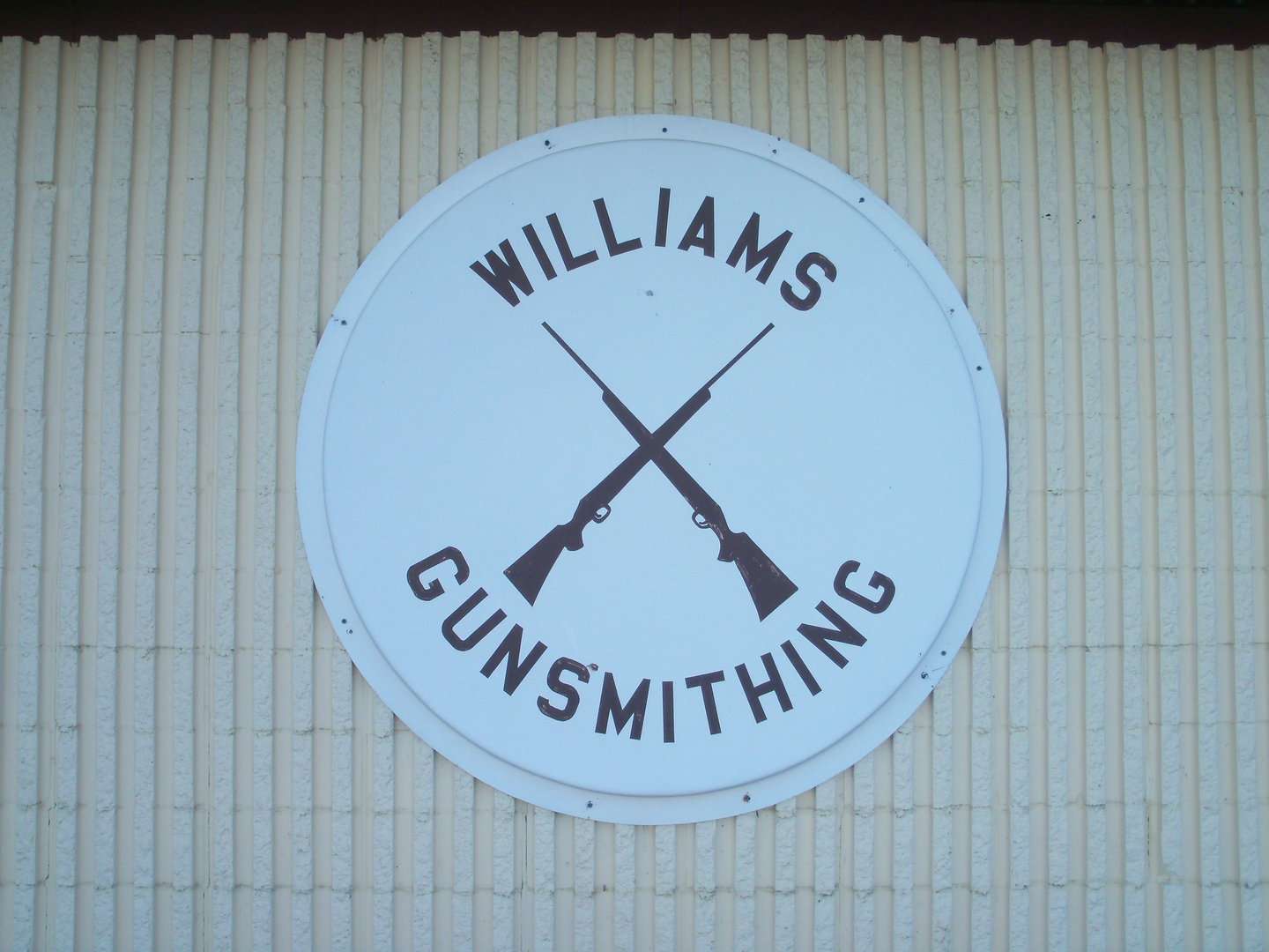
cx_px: 634
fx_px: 1466
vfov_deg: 36.0
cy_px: 476
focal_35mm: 40
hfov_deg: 46.8
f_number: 3.1
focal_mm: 7.2
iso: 64
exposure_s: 1/250
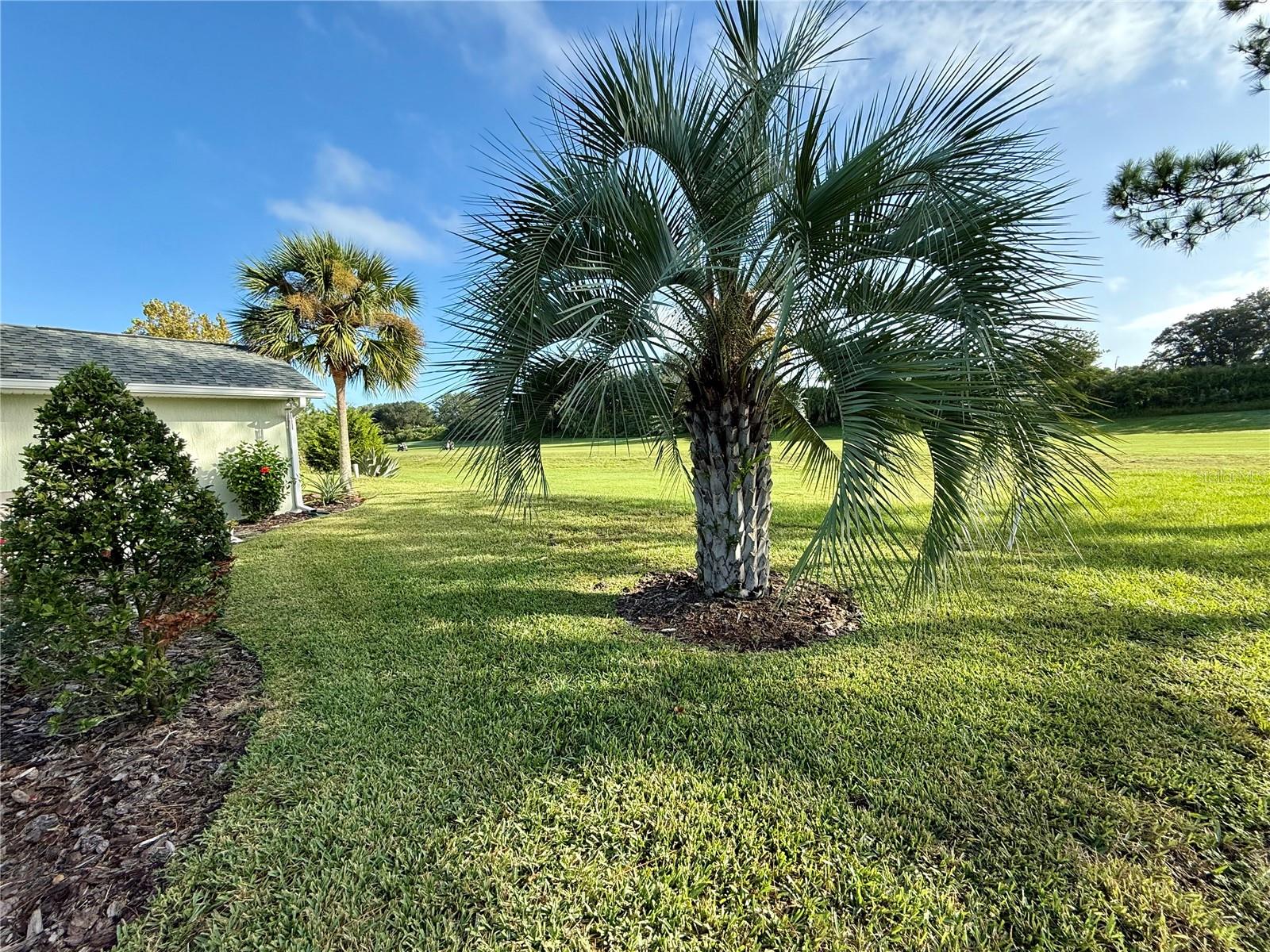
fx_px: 514
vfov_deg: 85.7
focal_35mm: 14
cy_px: 476
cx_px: 635
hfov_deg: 102.1
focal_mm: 2.22
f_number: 2.2
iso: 50
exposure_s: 1/518
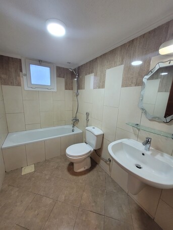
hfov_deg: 89.9
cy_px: 115
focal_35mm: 13
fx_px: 87
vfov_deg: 106.2
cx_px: 86
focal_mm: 1.74
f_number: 2.2
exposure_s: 1/50
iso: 160
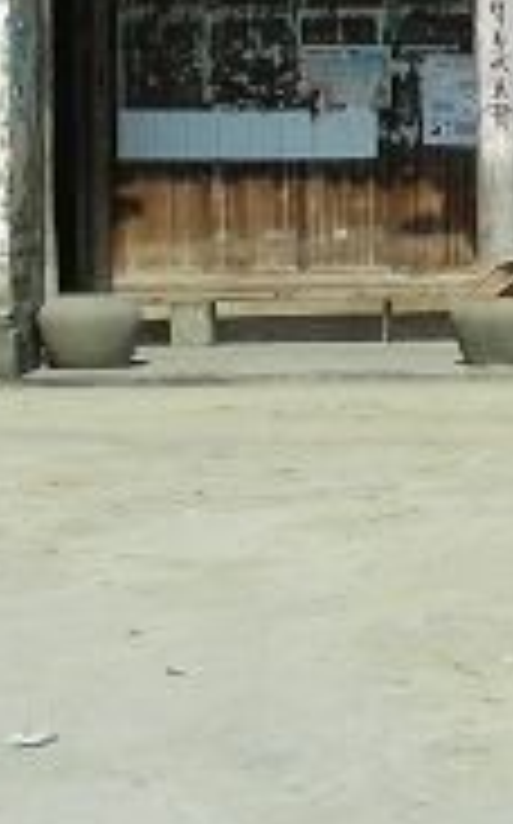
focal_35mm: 128
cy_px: -88
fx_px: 2870
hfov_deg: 9.9
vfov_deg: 15.9
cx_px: 752
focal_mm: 6.3
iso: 50
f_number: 5.6
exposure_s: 1/347
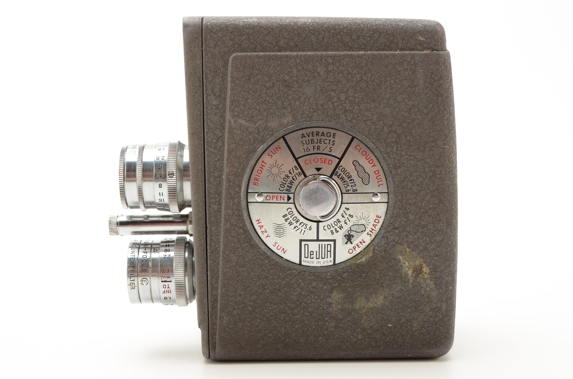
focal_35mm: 60
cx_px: 286
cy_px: 190
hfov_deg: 33.5
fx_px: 953
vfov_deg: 22.5
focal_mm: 40
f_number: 16
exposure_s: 1/160
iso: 100
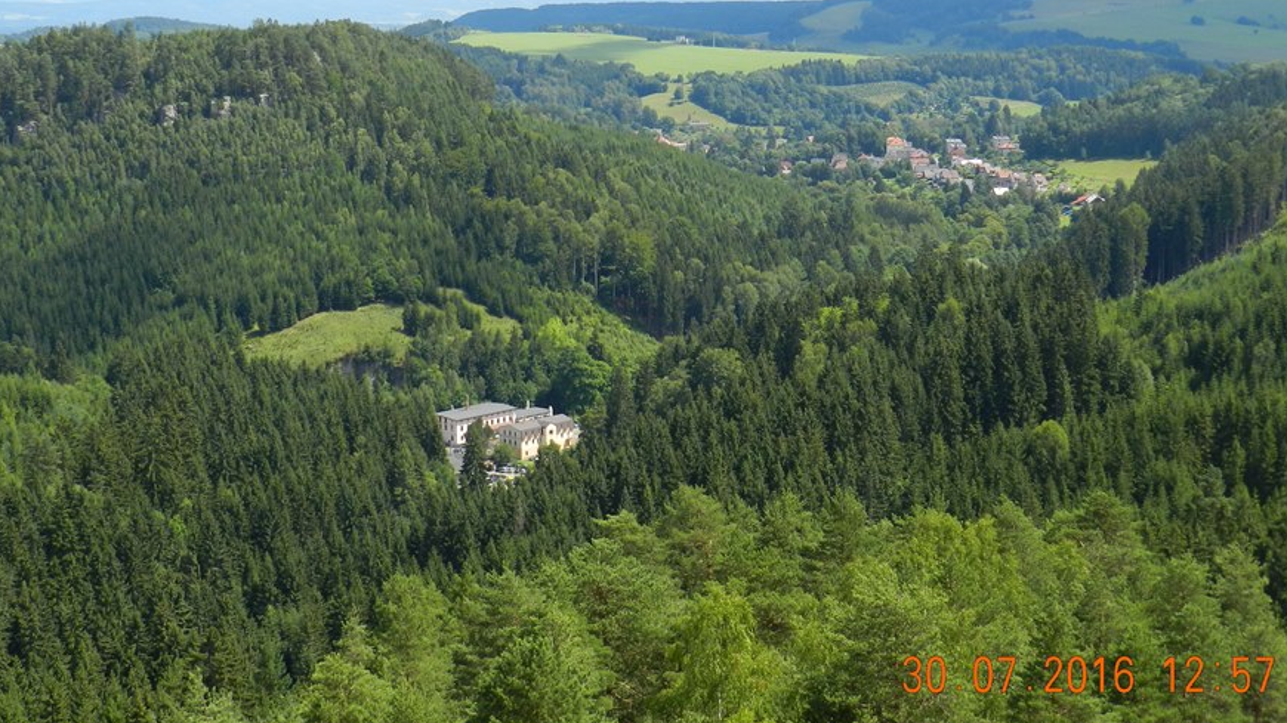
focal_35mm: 59
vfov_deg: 20.3
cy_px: 225
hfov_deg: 35.4
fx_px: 2013
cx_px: 609
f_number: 4.2
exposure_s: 1/640
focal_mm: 8.1
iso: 160
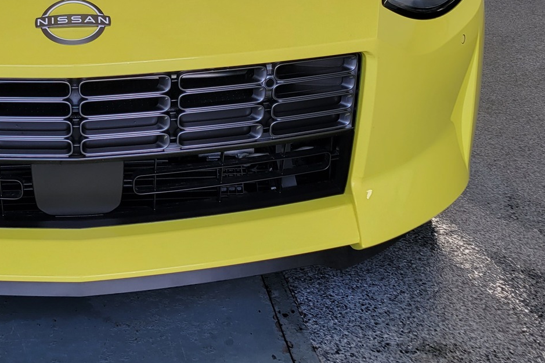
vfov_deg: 22.5
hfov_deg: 33.3
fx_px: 893
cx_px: 143
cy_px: 44
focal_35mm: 59
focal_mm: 5.4
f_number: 1.8
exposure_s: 1/191
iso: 40
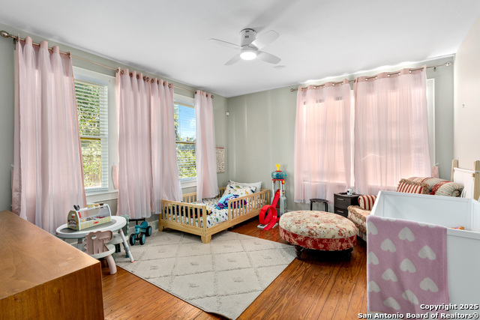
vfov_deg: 73.8
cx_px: 240
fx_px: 213
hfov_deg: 96.7
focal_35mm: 16
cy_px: 160
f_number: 7.1
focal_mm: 16
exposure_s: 1/4
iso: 320
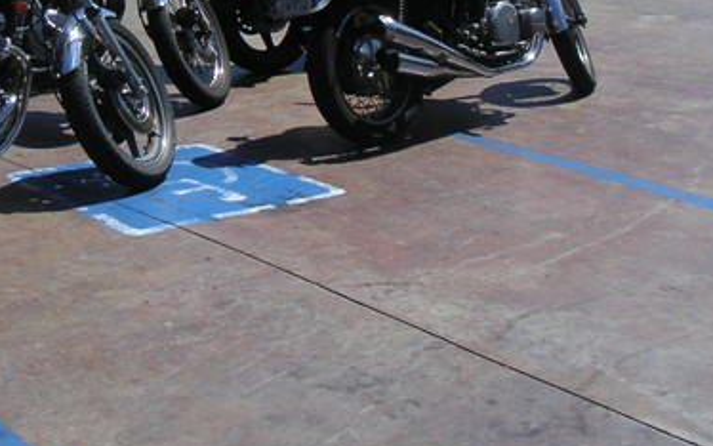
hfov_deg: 29.3
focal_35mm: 69
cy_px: 15
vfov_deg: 18.5
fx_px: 1341
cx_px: 179
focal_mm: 6
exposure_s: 1/1000
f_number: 2.8
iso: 50
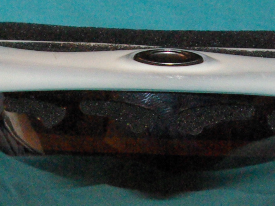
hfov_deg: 6.7
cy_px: 248
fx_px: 2335
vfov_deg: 5.0
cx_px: 139
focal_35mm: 294
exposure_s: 1/45
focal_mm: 35
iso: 1600
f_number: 8
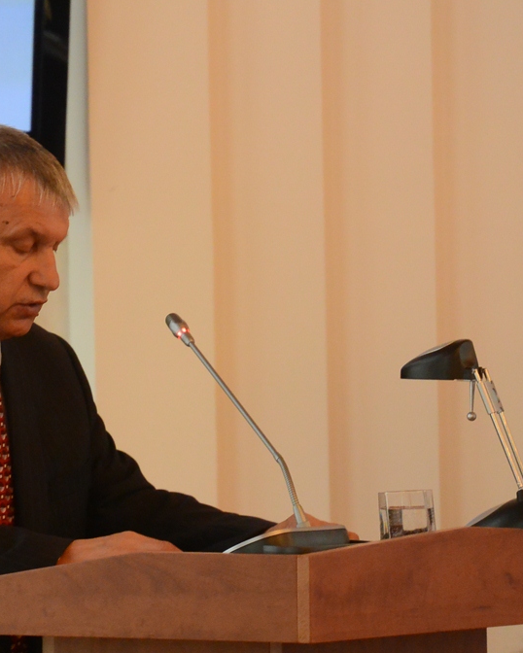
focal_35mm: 375
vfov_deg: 5.2
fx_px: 7252
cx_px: 158
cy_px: 324
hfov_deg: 4.1
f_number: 5.3
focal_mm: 97.2
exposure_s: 1/80
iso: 1600
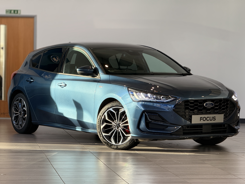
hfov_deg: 16.4
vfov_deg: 12.3
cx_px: 122
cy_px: 92
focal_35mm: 120
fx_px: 849
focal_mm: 15.66
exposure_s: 1/108
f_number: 2.8
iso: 50
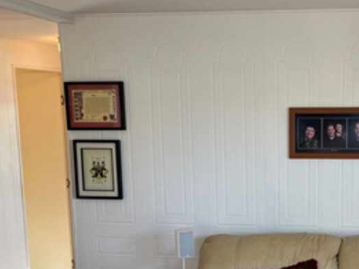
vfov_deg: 22.4
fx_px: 664
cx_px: 307
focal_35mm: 64
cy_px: 239
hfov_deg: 29.3
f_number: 1.6
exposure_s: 1/121
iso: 50
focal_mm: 5.1
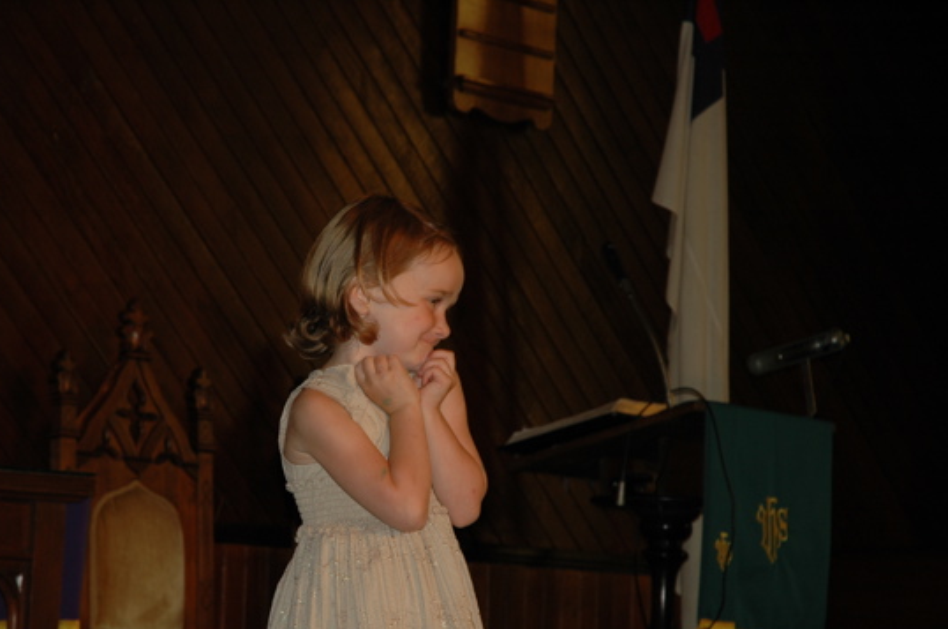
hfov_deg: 16.4
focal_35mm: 125
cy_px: 373
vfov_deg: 10.9
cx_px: 396
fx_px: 3287
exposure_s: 1/60
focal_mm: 70
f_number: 4.5
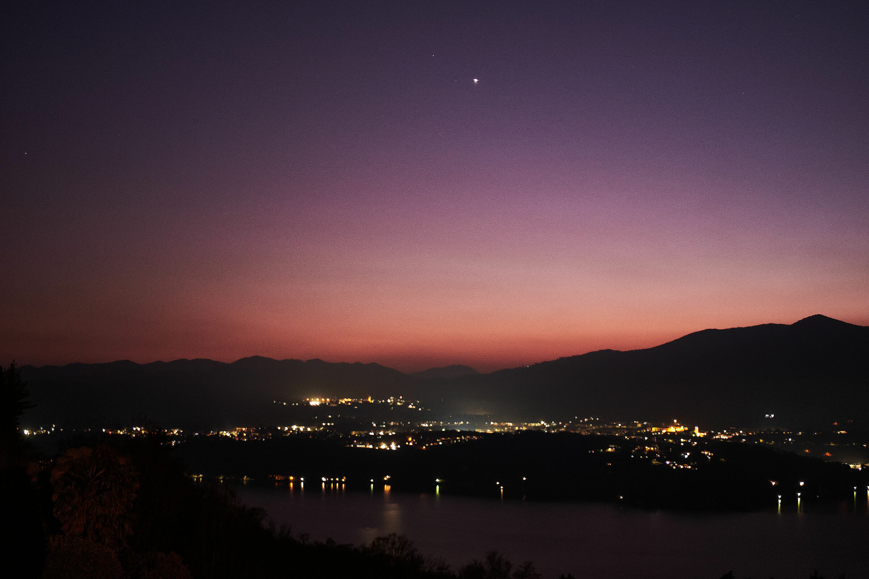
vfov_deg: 30.5
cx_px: 434
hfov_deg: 44.5
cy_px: 290
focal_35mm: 44
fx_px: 1062
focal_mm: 29.6
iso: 1600
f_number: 4.5
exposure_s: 1.5
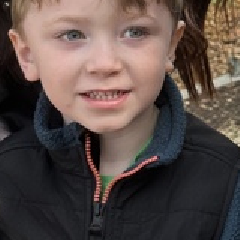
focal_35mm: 136
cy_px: 6
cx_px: 162
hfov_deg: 12.8
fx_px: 1067
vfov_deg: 12.7
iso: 64
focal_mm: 6.86
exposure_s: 1/214
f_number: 1.78
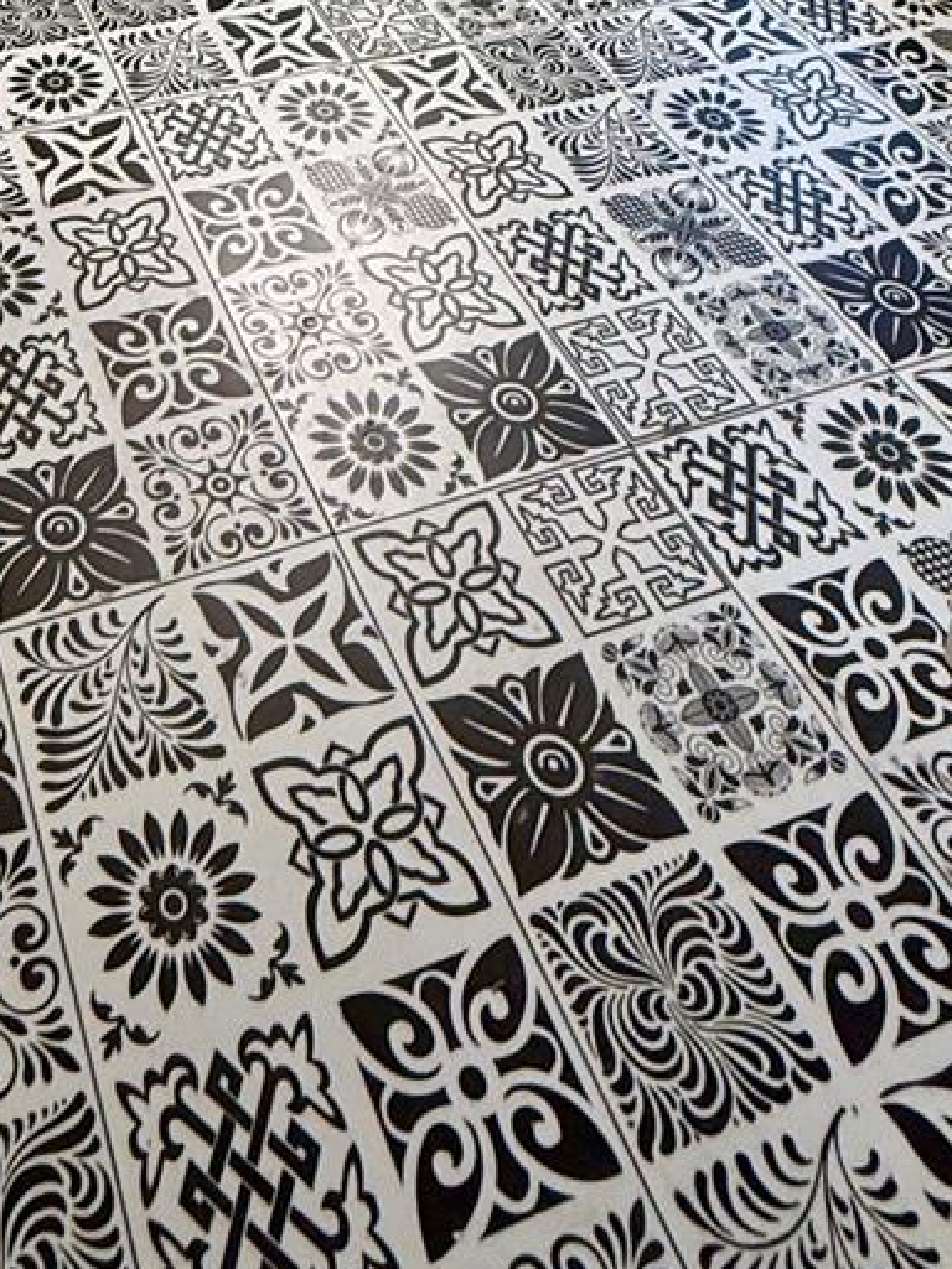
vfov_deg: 32.9
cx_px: 166
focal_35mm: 42
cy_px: -389
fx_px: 1540
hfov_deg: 33.2
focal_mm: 2.22
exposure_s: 1/60
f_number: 2.2
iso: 250
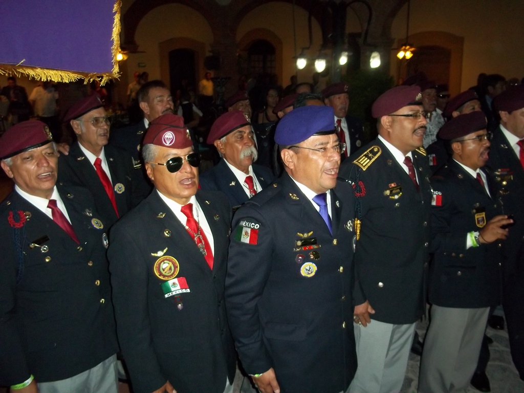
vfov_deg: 39.7
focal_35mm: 36
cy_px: 196
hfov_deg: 51.4
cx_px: 262
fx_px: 545
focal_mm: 6.5
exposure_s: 1/30
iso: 320
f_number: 3.1
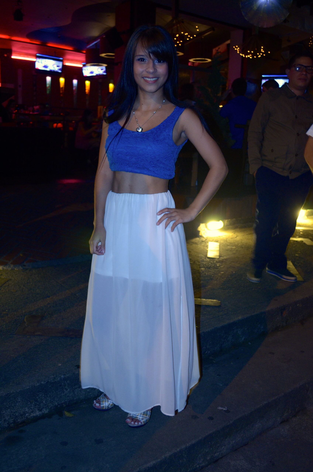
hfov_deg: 39.8
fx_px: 432
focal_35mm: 33
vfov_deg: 57.3
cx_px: 156
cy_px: 236
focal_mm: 22
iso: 1000
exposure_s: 1/25
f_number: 4
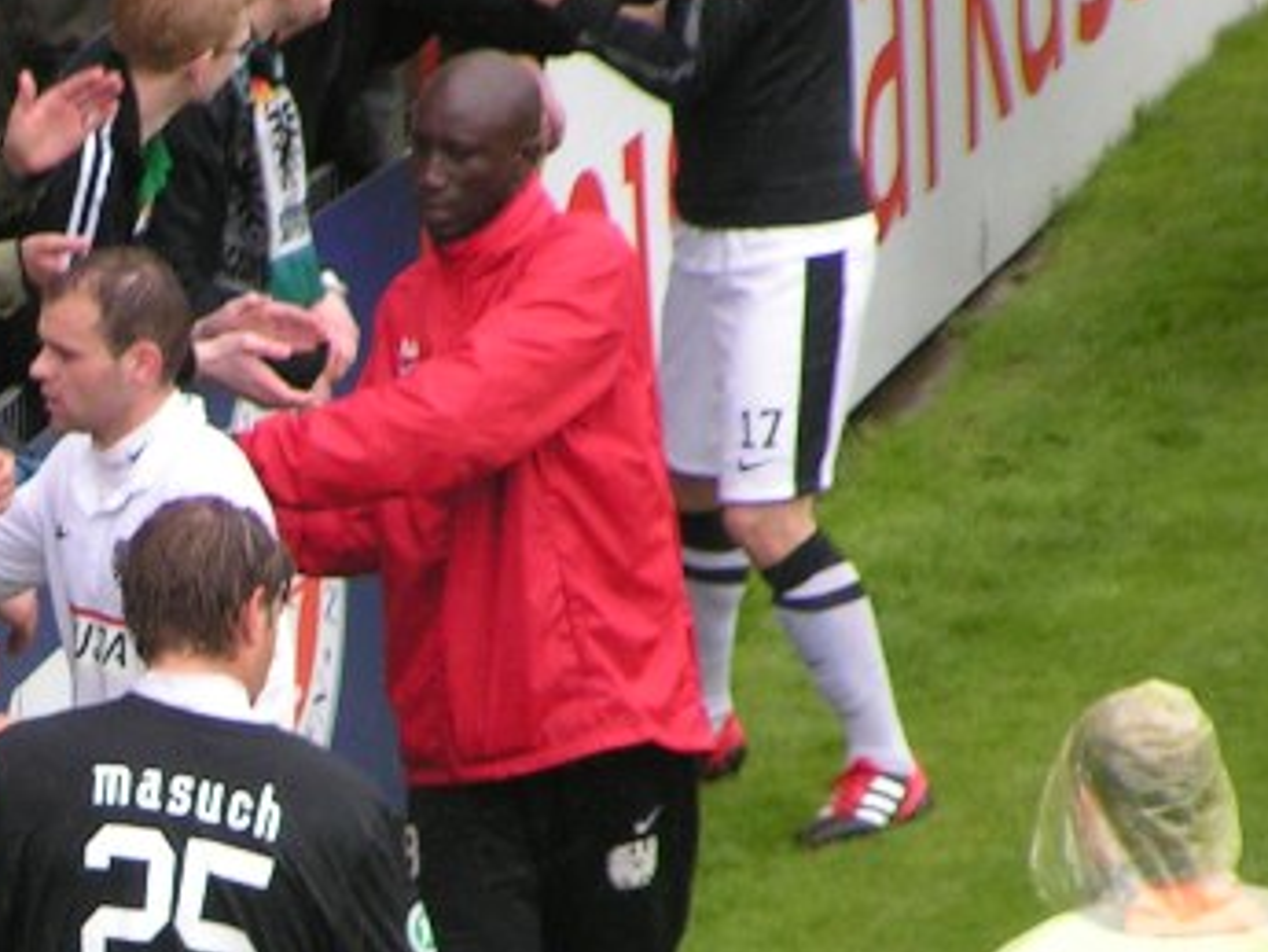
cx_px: -169
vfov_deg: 2.2
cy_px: 908
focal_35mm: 689
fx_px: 25247
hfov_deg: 2.9
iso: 80
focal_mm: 45.4
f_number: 3.5
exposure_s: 1/250
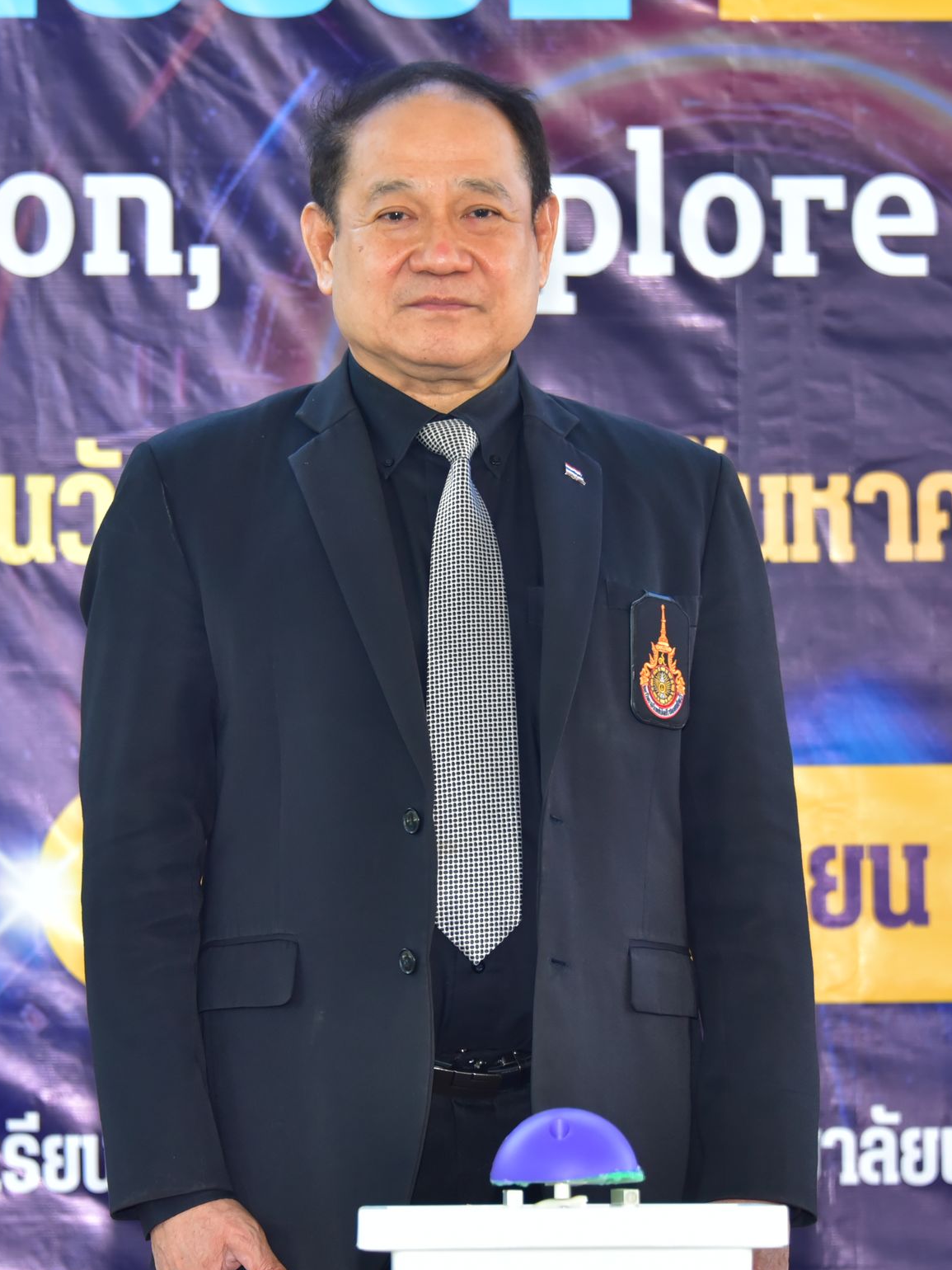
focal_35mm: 153
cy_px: 646
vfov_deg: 12.9
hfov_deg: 9.7
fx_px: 5610
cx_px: 459
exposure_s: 1/160
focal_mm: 98
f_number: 5.6
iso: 1000
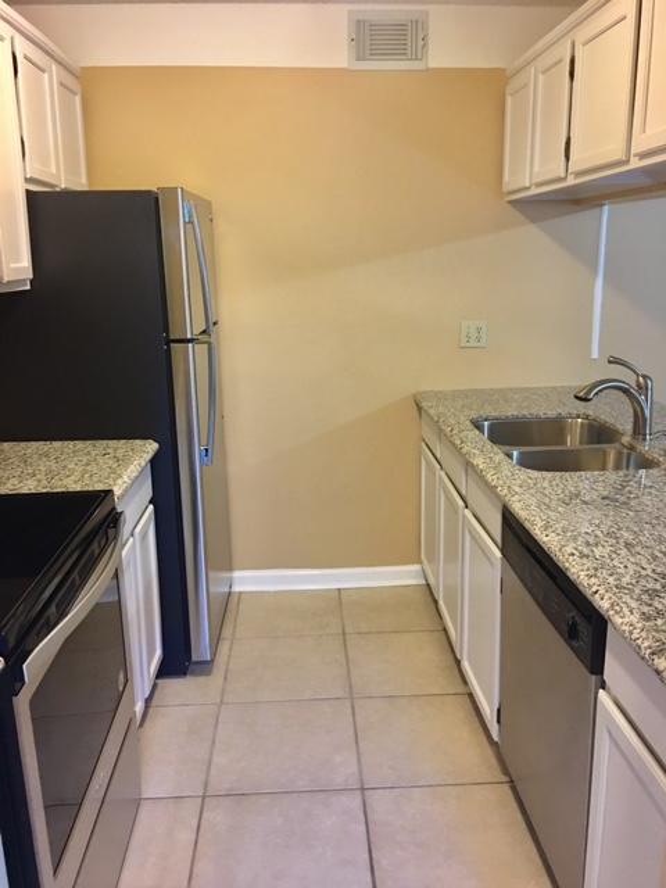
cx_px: 333
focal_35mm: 29
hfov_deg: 48.2
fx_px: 744
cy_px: 444
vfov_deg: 61.7
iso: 80
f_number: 2.2
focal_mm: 4.15
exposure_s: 1/8
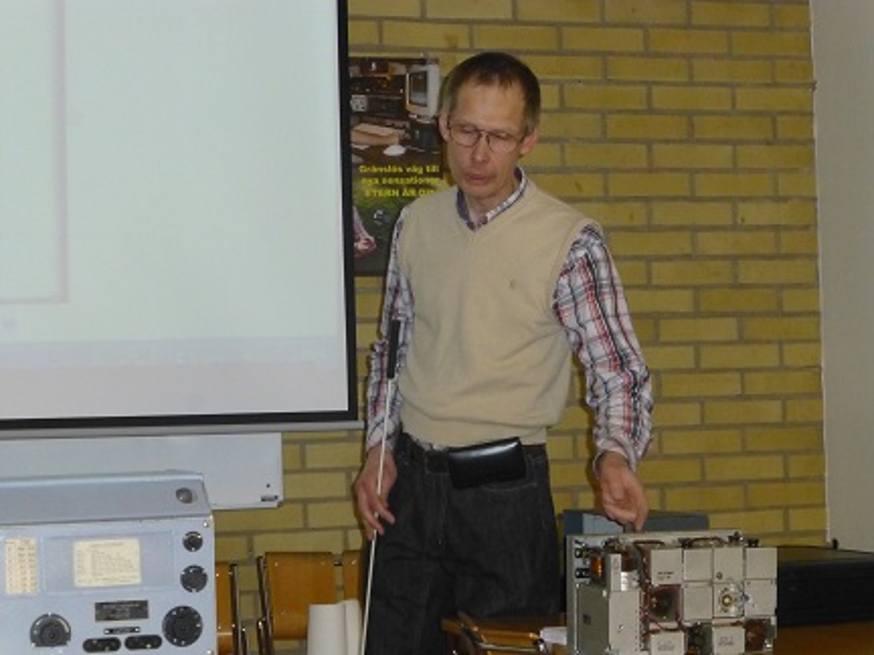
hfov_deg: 23.0
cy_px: 328
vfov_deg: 17.4
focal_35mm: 85
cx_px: 437
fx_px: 2146
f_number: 5.2
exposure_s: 1/60
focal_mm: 15.1
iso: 800
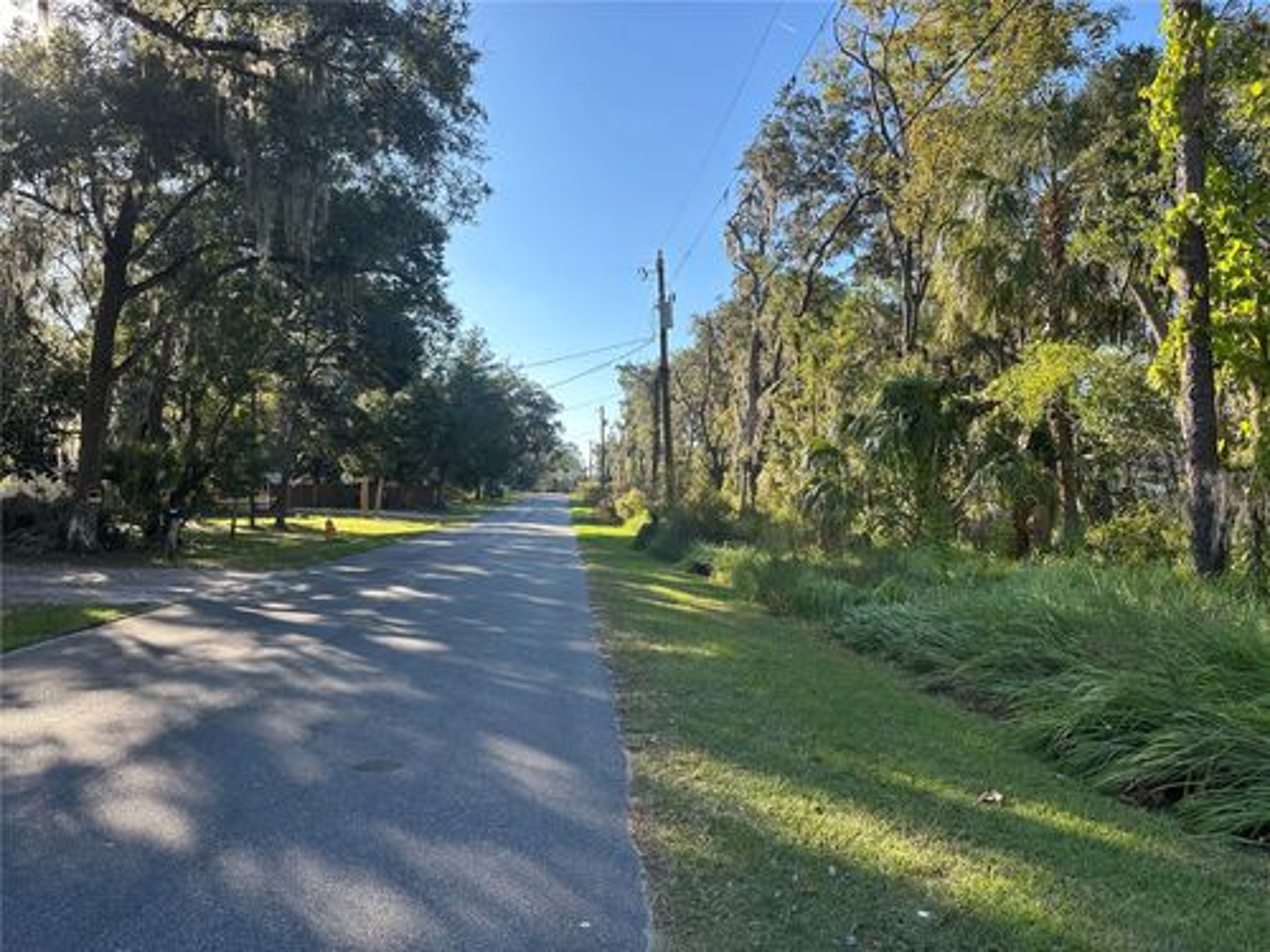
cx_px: 635
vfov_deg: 56.8
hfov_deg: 71.6
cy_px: 476
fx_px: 881
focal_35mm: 24
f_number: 1.78
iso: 80
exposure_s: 1/1183
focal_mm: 6.86
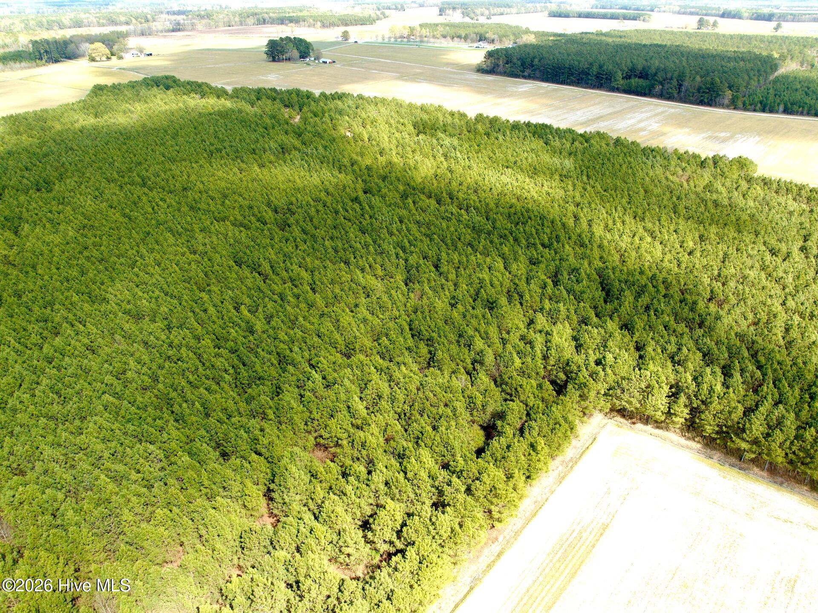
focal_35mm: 24
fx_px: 567
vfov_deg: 56.8
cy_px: 306
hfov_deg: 71.6
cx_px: 409
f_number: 2.8
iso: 130
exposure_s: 1/1000
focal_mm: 12.29
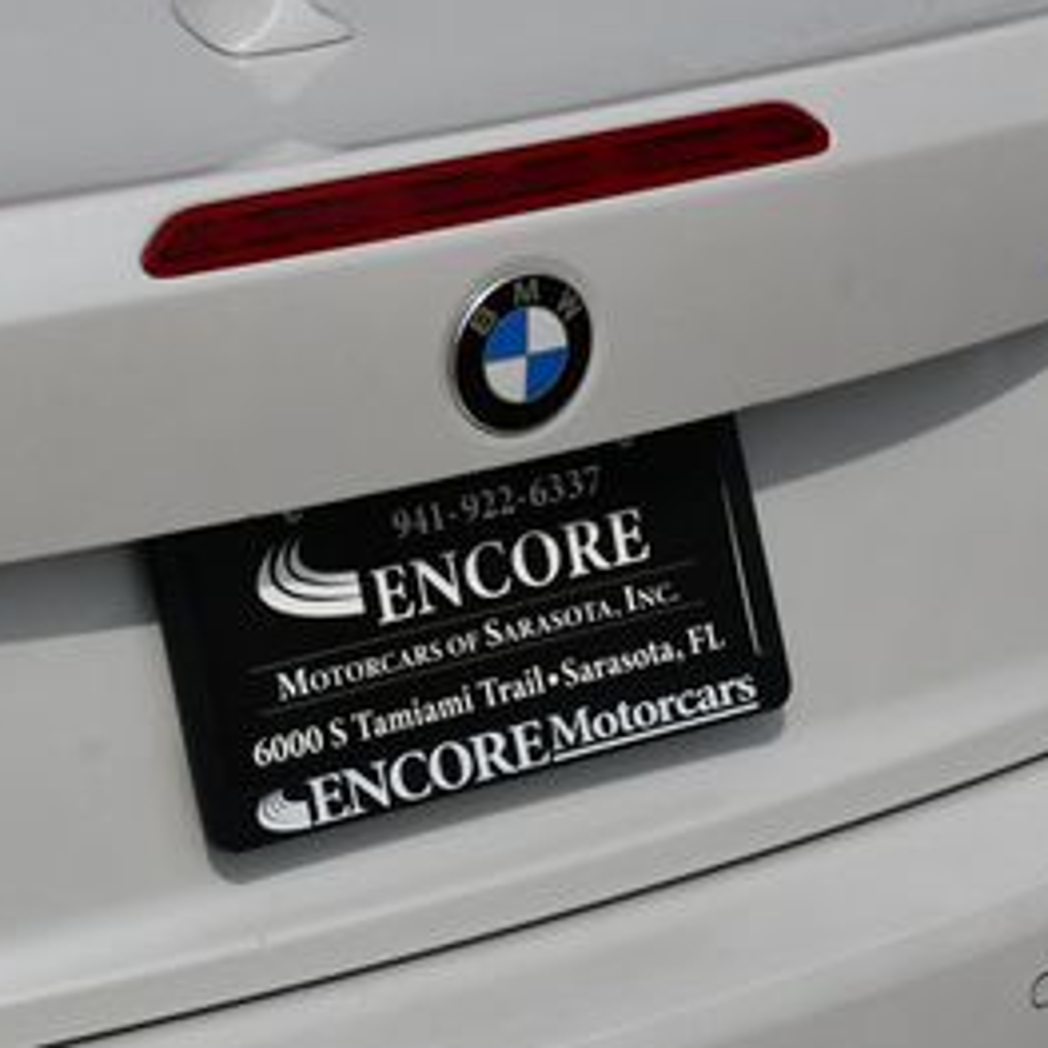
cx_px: 335
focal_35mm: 124
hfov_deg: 14.0
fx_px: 4247
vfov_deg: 14.0
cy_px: 685
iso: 100
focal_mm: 30
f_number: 11
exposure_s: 1/500
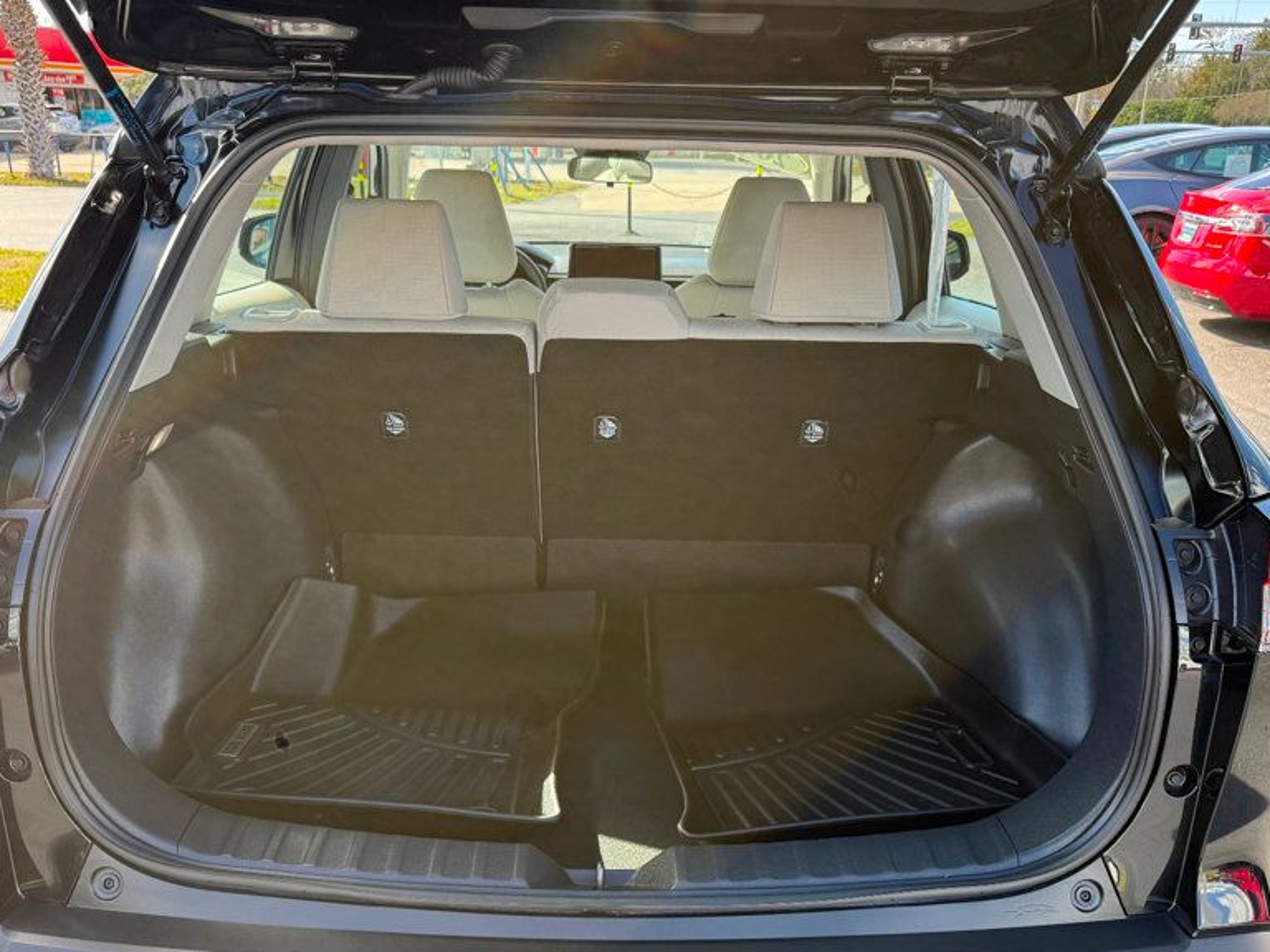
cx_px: 623
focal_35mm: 32
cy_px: 631
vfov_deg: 43.6
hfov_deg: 56.8
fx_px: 1174
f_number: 1.78
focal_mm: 6.76
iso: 100
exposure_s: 1/484
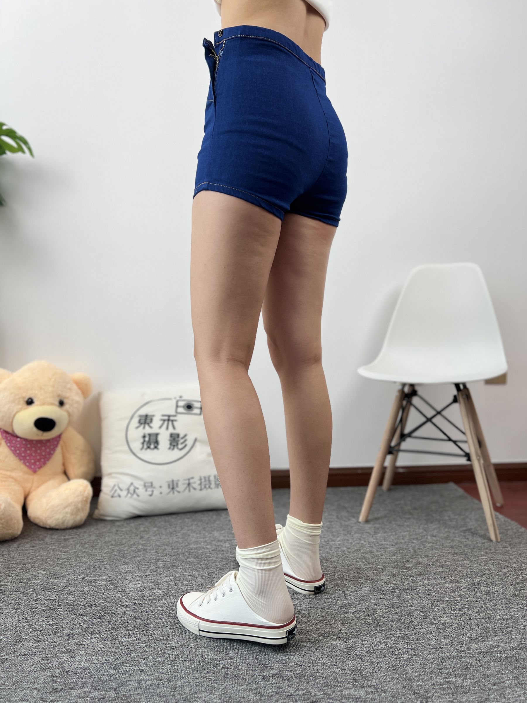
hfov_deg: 53.1
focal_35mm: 26
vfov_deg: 67.3
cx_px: 264
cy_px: 352
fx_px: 528
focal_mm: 5.7
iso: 40
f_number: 1.5
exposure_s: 1/183
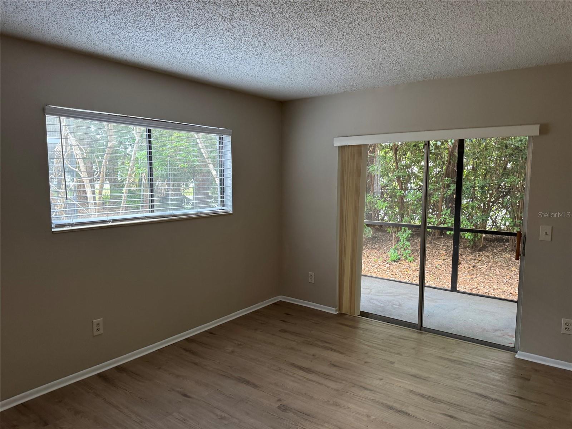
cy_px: 214
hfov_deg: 71.6
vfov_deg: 56.8
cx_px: 286
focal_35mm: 24
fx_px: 397
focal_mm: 6.76
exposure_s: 1/60
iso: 200
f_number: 1.78
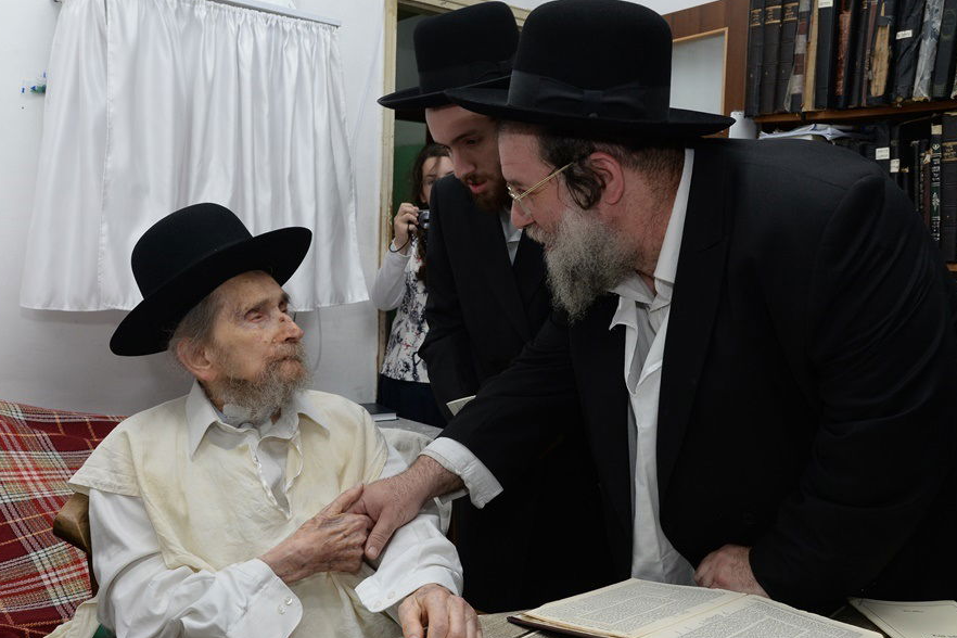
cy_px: 343
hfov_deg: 53.1
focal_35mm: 36
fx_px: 957
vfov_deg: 36.9
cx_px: 452
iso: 1000
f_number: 6.3
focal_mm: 31
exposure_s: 1/100
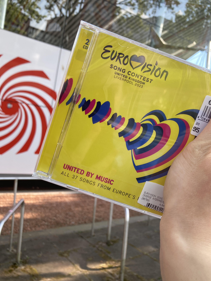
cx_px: 105
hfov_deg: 48.2
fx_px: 236
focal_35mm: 29
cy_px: 140
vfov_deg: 61.7
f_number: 1.8
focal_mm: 3.99
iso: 20
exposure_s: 1/138
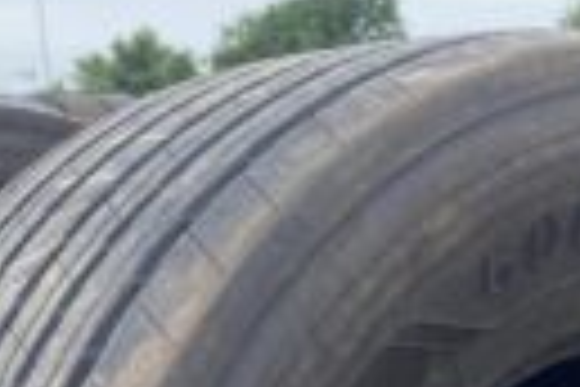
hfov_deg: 22.4
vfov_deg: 13.8
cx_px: 454
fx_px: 1450
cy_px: 659
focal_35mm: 90
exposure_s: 1/517
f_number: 1.8
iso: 32
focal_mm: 4.25
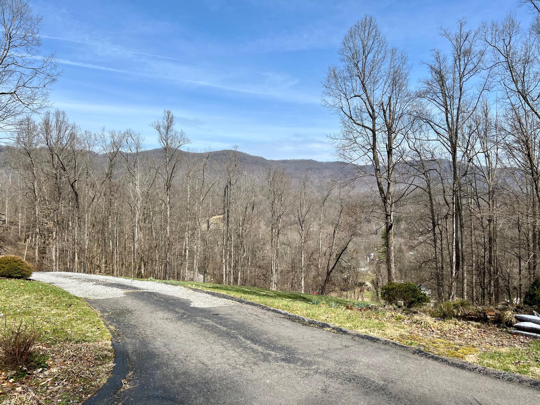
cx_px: 270
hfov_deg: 67.3
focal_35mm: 26
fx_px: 406
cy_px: 202
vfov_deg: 53.1
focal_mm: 5.7
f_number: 1.5
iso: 50
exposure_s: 1/4274
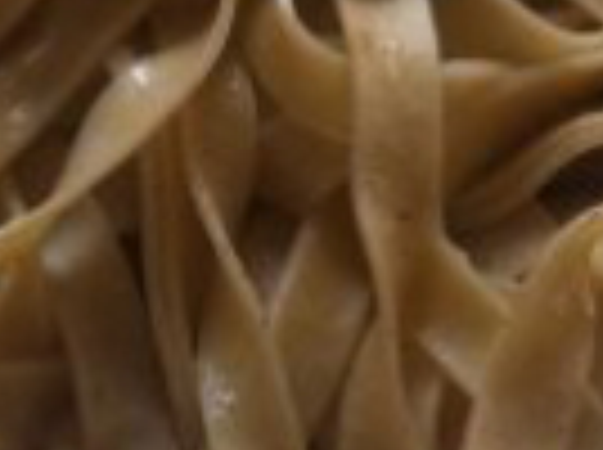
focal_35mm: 173
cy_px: -304
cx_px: 56
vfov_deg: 8.3
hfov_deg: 11.4
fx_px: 3008
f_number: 2.8
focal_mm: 3.85
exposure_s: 1/25
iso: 80
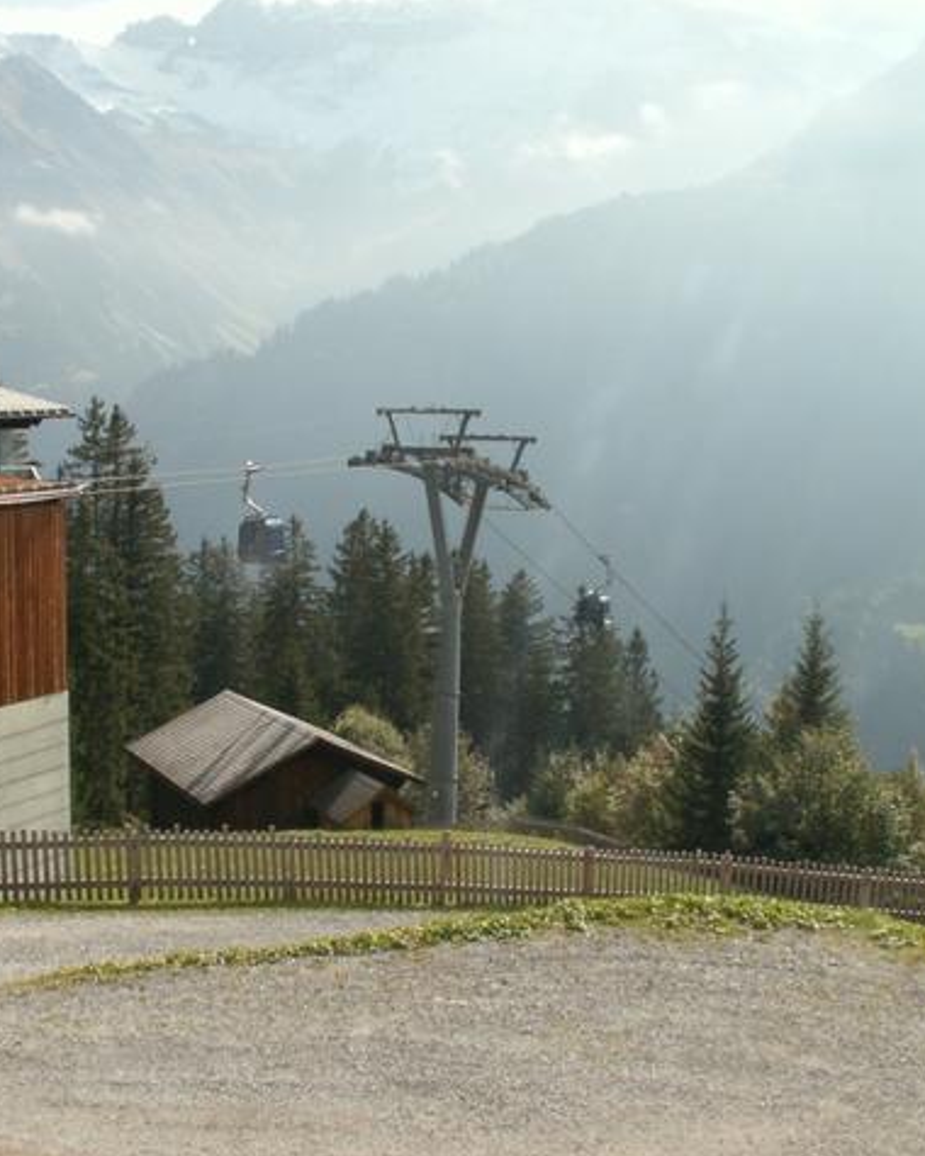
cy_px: 577
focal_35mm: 46
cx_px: 372
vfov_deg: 40.3
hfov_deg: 32.7
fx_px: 1574
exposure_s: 1/100
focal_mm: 5.86
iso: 50
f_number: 8
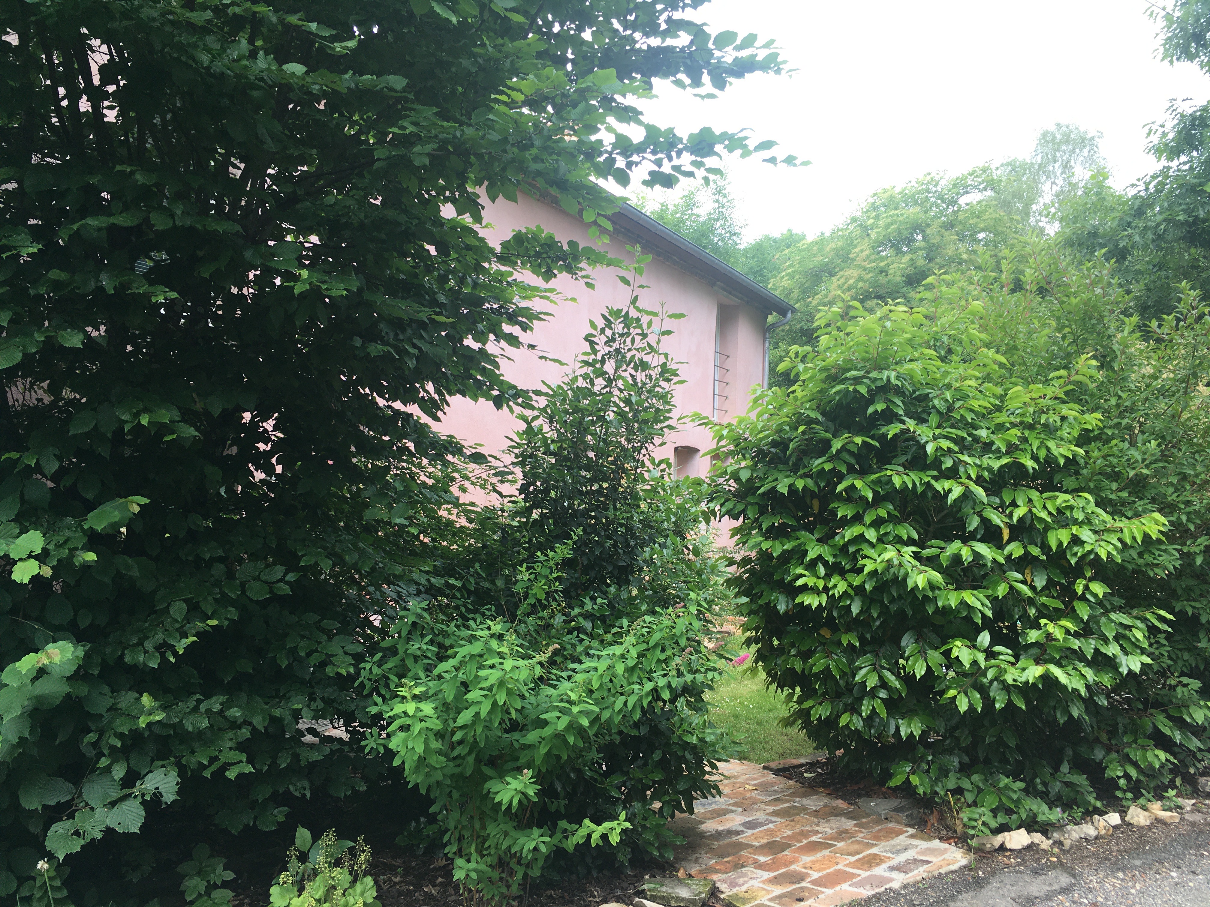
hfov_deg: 61.7
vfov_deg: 48.2
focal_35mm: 29
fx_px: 1014
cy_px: 454
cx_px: 605
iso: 25
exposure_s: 1/139
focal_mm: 4.15
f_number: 2.2
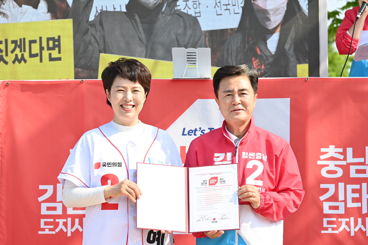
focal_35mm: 112
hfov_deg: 18.3
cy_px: 122
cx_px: 184
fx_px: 1145
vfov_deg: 12.2
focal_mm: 112
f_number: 5.6
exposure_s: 1/250
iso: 100
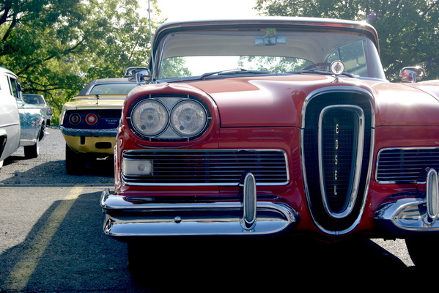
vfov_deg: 22.6
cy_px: 146
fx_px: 732
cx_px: 220
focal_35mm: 60
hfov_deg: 33.4
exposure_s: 1/100
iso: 100
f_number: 10
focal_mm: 40
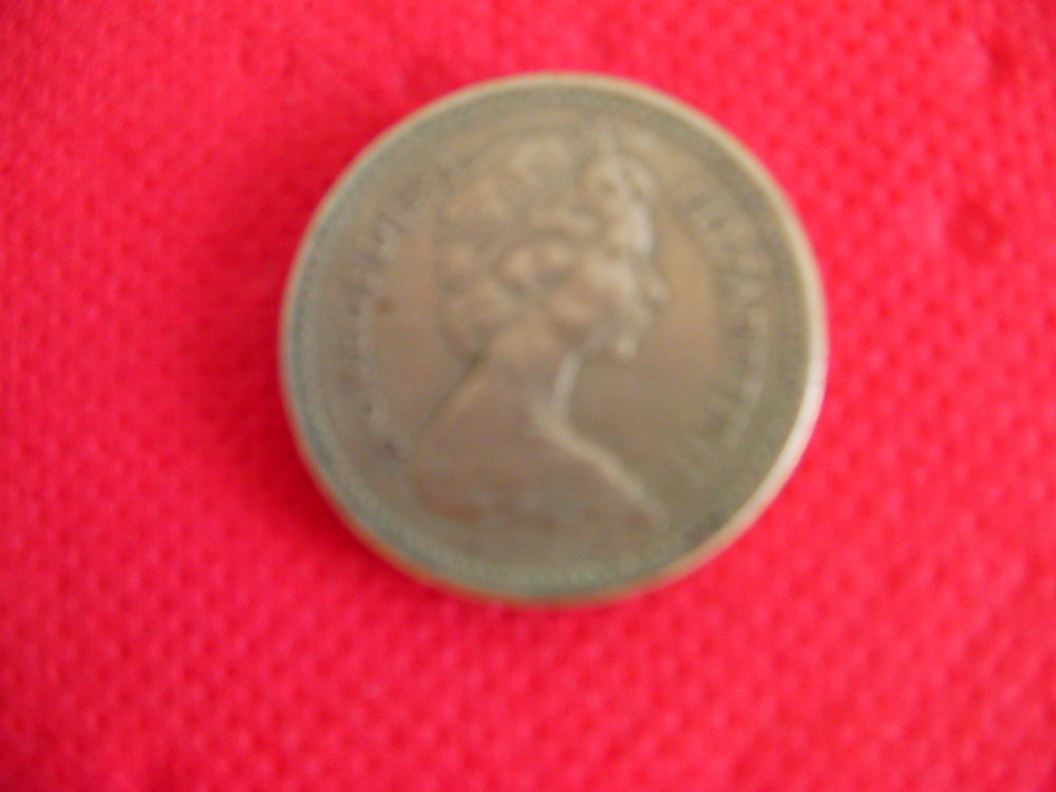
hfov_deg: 49.0
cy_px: 396
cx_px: 528
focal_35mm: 38
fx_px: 1159
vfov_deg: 37.7
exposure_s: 1/30
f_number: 3.5
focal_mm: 6.3
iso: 159
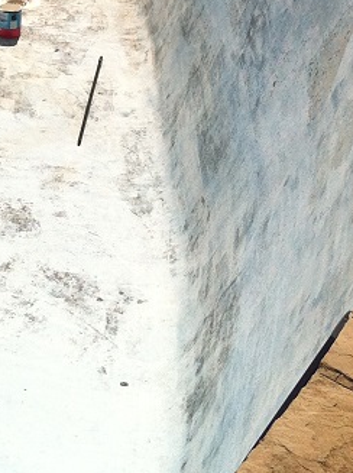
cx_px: 23
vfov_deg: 17.6
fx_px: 1460
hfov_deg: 13.6
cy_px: -91
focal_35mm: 107
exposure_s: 1/3771
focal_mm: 3.85
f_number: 2.8
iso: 80
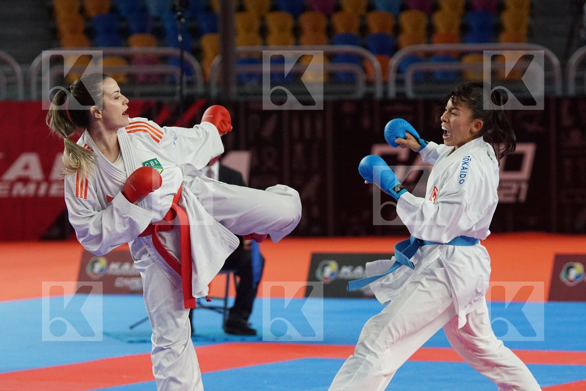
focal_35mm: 180
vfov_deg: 7.6
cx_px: 293
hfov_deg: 11.4
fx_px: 2930
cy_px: 196
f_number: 2.8
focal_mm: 120
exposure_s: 1/2000
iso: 3200
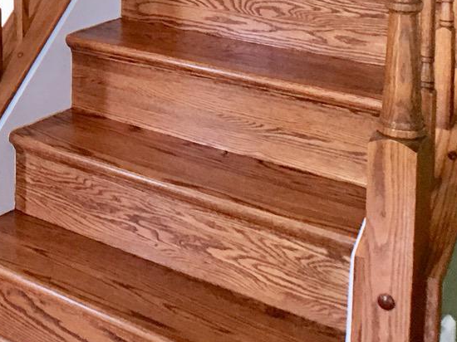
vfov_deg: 13.0
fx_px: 1425
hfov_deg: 17.4
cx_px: -90
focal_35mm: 108
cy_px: -169
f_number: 2.2
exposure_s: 1/30
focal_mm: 4.15
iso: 40
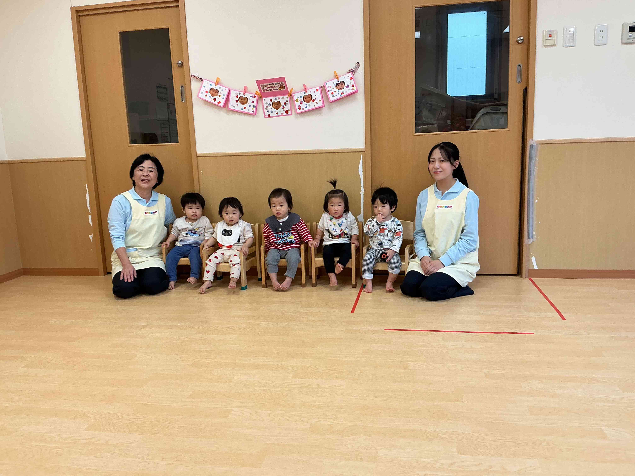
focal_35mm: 29
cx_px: 318
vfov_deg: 48.2
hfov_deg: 61.7
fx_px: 532
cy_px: 238
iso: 25
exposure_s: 1/120
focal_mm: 3
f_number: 1.8
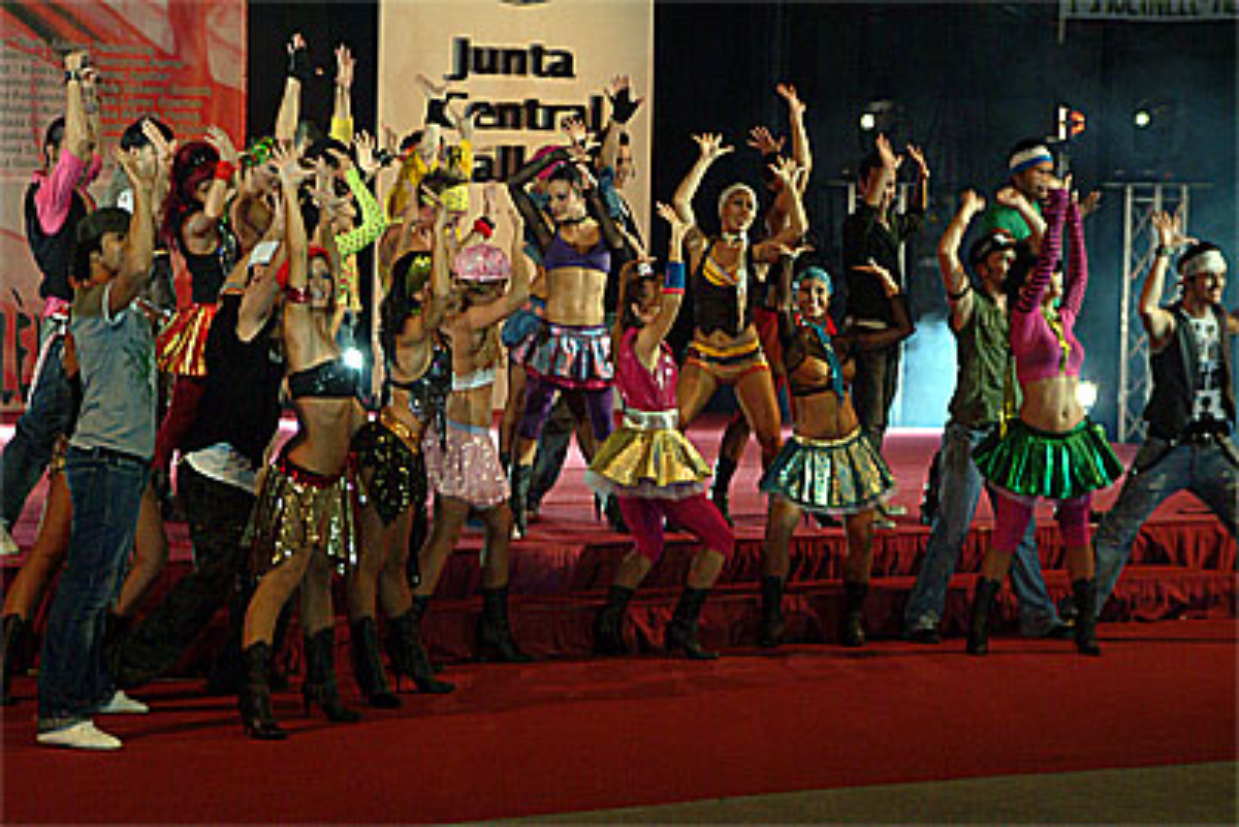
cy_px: 414
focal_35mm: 122
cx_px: 620
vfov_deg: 11.3
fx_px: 4183
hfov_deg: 16.8
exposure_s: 1/60
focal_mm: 81
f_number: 8
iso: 800
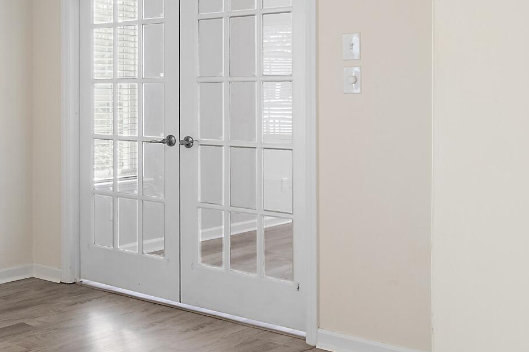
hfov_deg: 35.3
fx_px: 720
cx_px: -36
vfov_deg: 27.3
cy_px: 107
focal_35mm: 49
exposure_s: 1/2.5
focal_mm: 10
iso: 100
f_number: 8
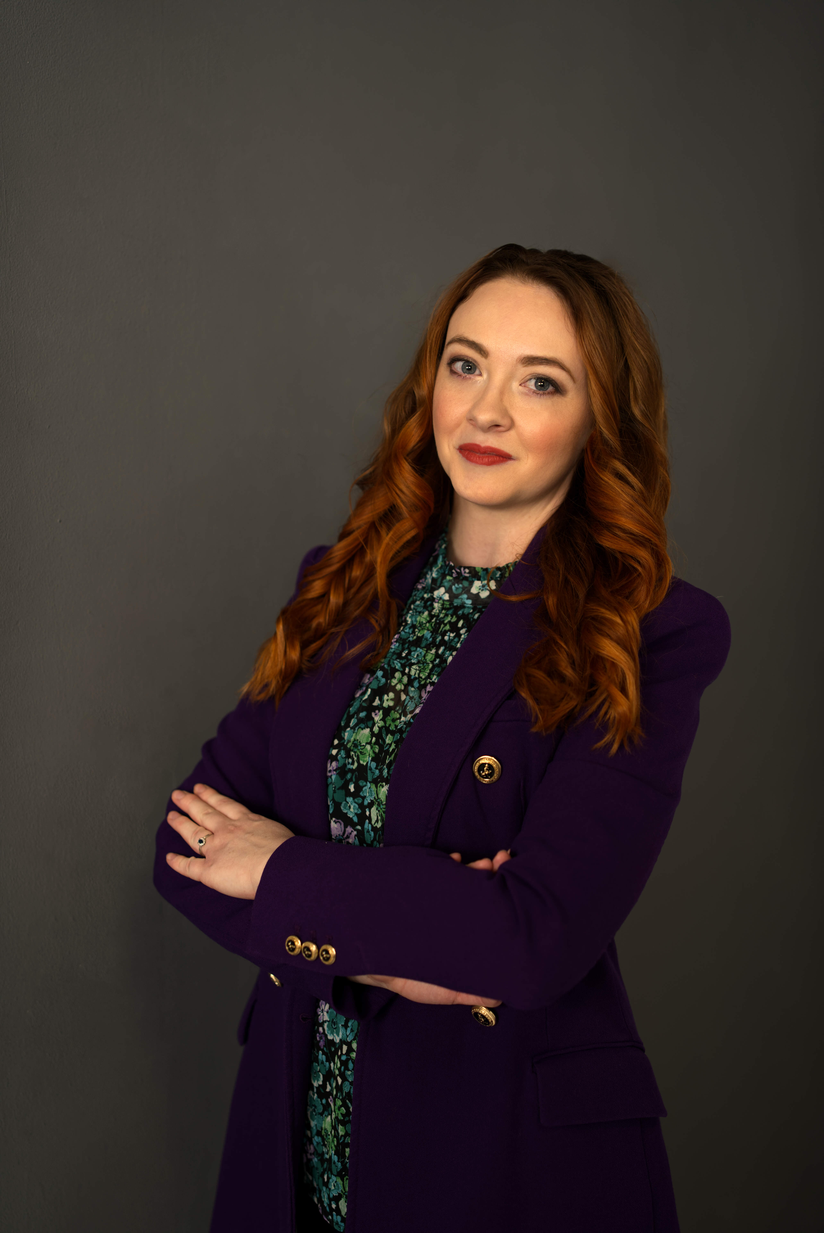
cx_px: 412
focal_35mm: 50
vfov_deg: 39.6
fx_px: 1714
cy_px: 616
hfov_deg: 27.0
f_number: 2
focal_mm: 50
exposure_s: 1/80
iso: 200
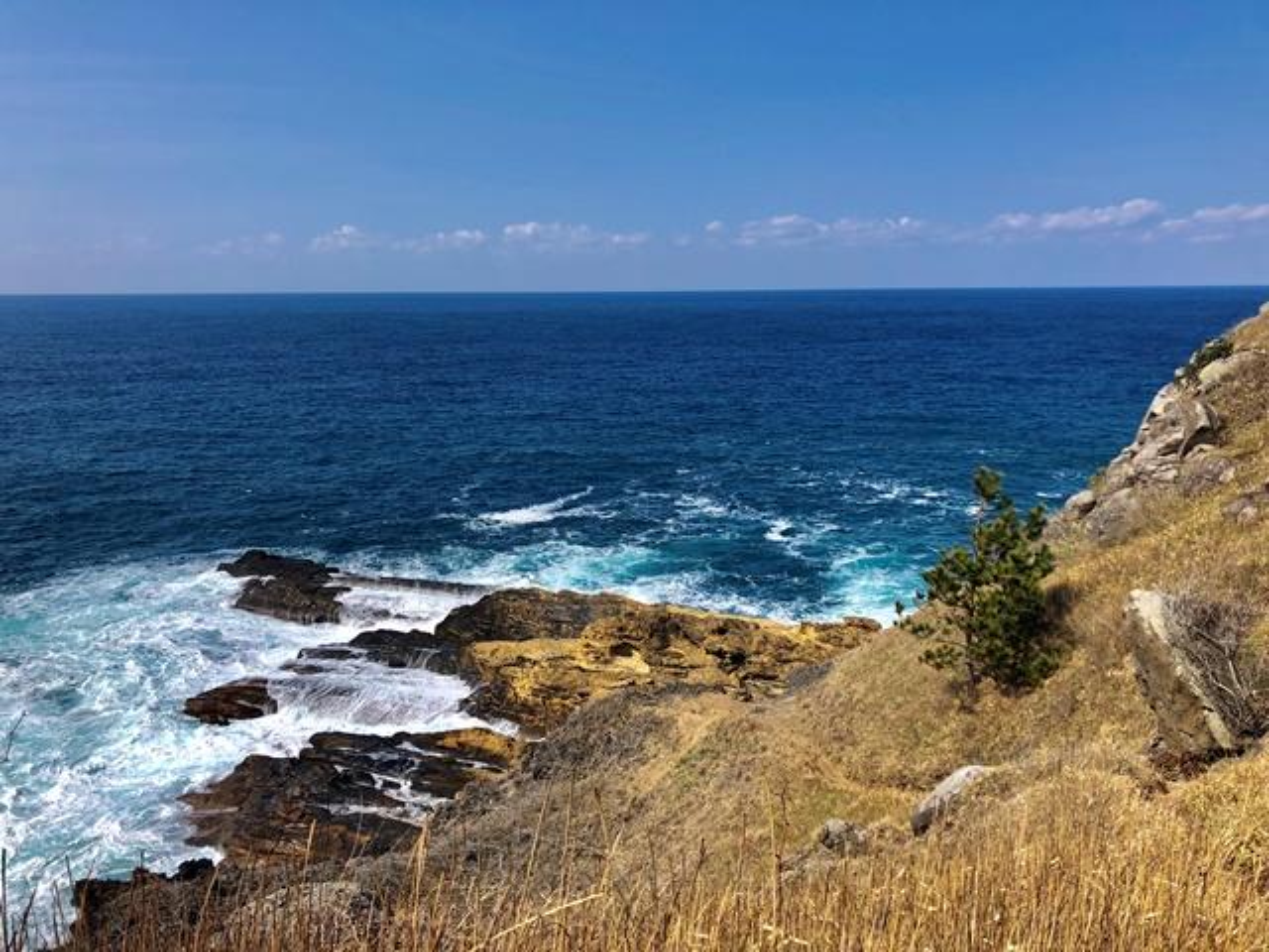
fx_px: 1026
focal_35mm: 28
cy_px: 476
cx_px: 634
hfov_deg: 63.4
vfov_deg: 49.7
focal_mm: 4
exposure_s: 1/2825
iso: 20
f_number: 1.8
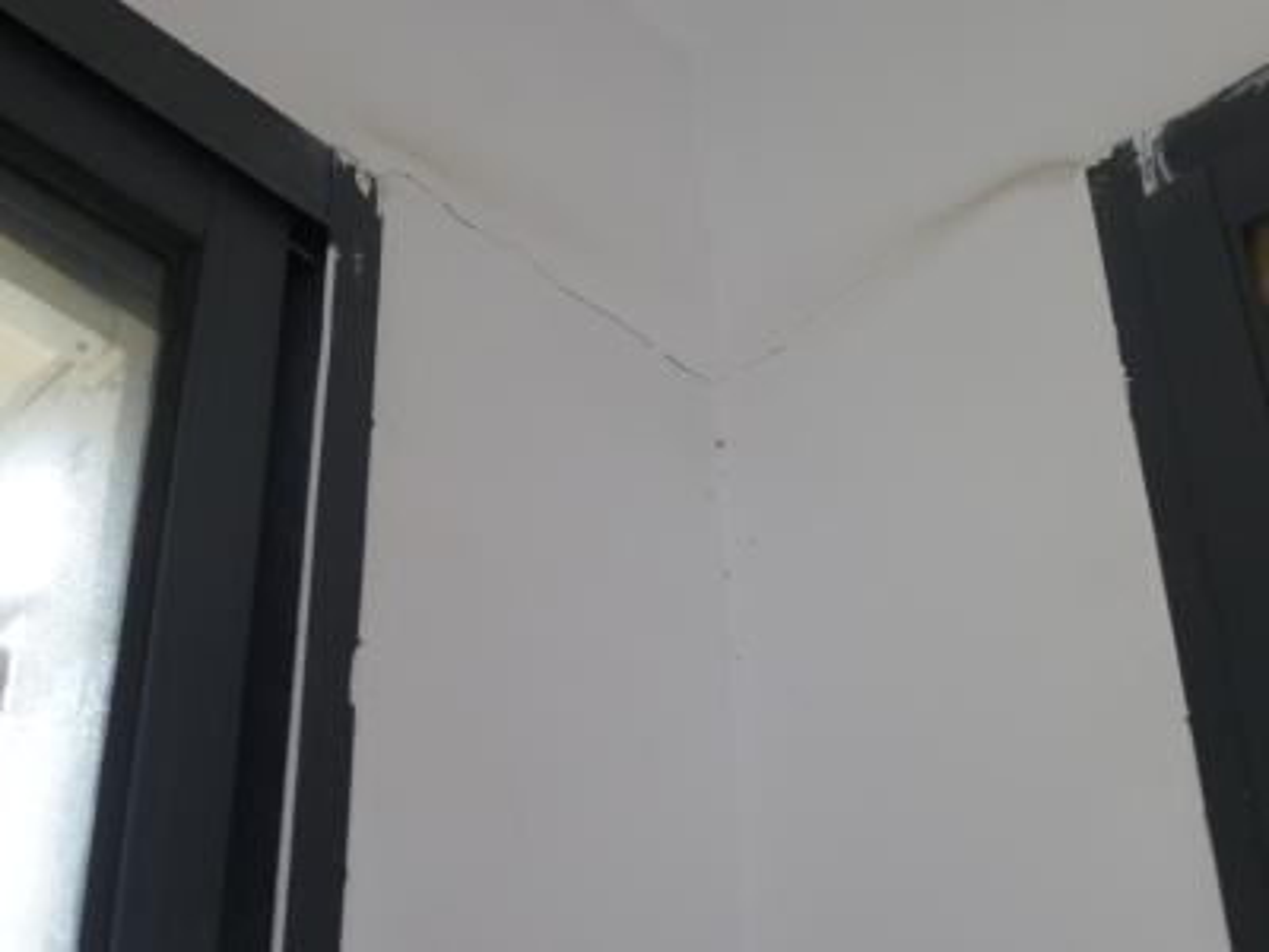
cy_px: 476
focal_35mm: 57
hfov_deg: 33.8
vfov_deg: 25.7
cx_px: 634
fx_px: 2090
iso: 400
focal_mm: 10.1
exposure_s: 1/13
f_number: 4.4
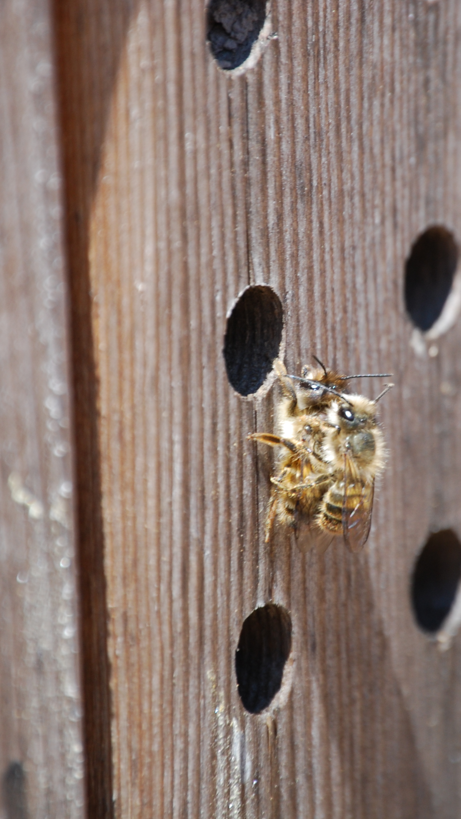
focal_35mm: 471
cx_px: 325
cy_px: 410
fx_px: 10236
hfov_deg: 2.6
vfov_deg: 4.6
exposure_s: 1/125
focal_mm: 200
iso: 200
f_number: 6.3
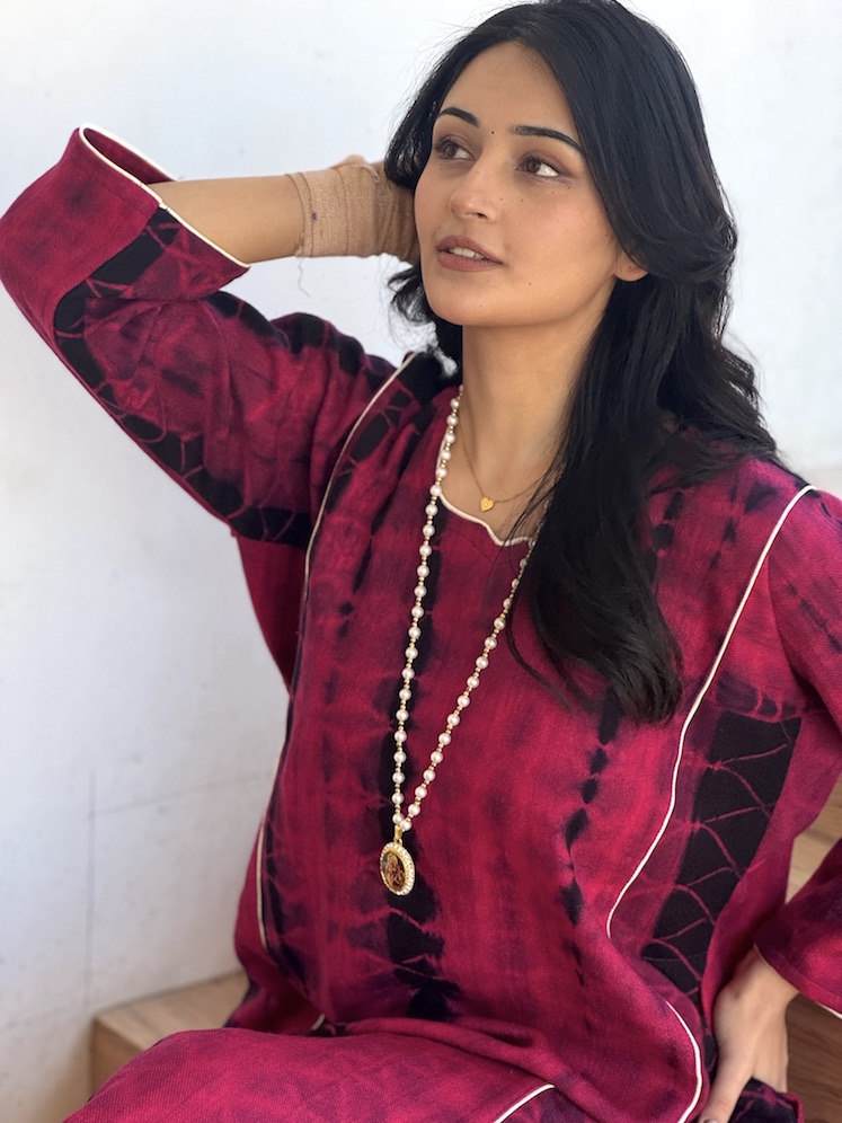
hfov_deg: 19.1
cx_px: 421
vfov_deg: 25.3
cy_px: 562
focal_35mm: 77
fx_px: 2497
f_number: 2.8
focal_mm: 9
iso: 100
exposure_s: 1/99
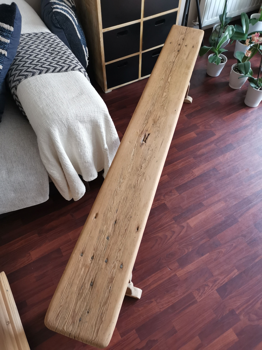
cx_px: 131
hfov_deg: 51.4
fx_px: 272
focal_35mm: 27
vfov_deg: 65.3
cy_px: 175
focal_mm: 5.58
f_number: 1.8
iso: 250
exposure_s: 1/50
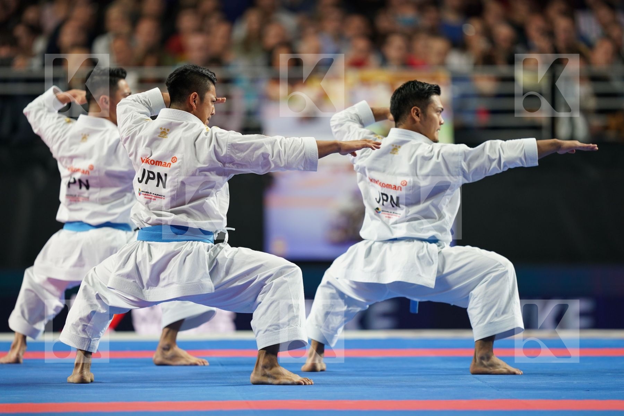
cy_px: 208
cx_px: 312
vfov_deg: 3.4
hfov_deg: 5.2
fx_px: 6933
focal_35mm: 400
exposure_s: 1/320
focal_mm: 400
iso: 800
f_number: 2.8
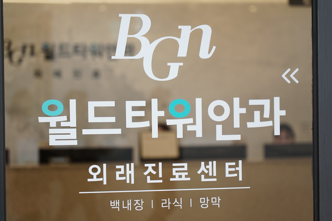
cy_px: 110
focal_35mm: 105
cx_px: 166
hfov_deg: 19.4
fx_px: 969
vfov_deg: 13.1
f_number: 4
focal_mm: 105
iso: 800
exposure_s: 1/40
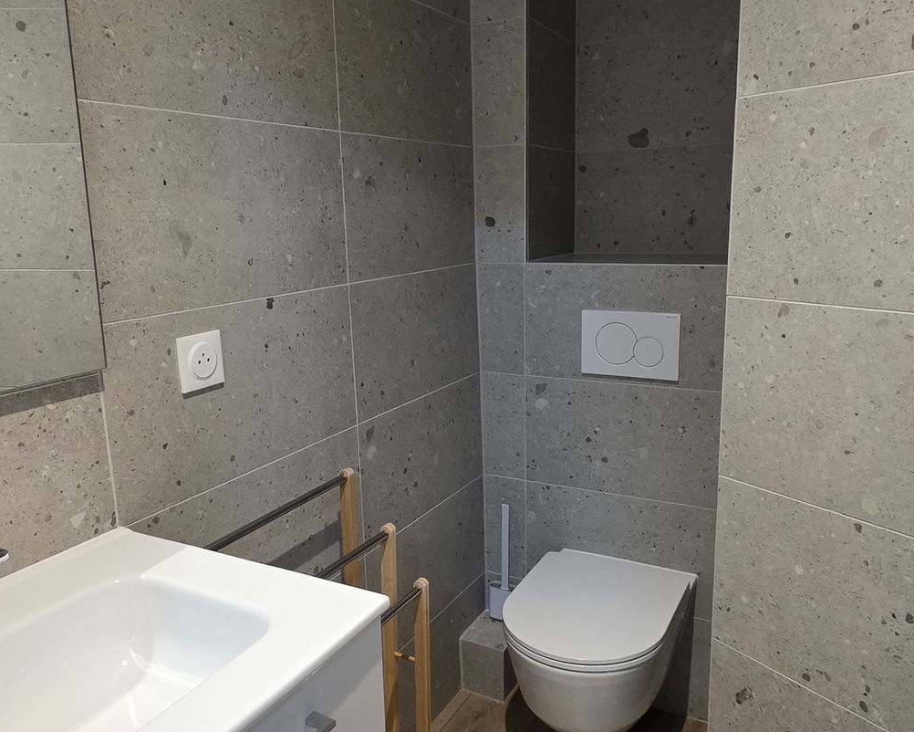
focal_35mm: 27
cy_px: 369
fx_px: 731
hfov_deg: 64.1
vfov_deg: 53.2
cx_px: 456
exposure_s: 1/50
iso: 250
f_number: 1.9
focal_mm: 2.2
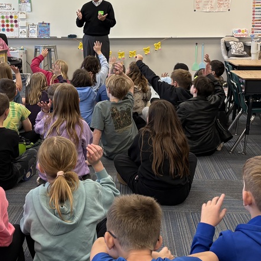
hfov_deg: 31.9
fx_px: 452
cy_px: 97
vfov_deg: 32.0
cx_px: 86
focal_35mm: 53
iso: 100
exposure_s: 1/100
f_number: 1.6
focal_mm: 5.96
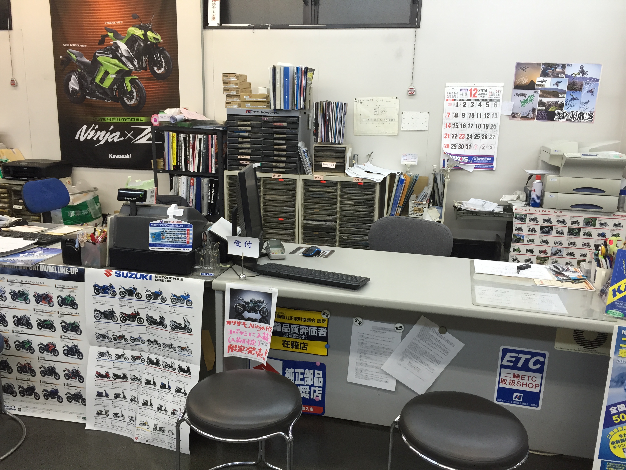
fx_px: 524
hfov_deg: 61.7
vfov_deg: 48.2
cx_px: 313
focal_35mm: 29
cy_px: 235
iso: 40
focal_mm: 4.15
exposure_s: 1/33
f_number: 2.2
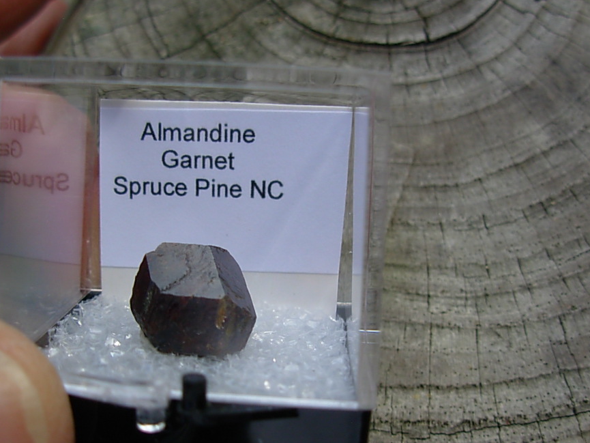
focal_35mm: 45
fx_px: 767
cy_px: 259
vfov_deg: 32.1
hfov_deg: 42.1
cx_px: 289
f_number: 2.9
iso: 50
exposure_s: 1/837
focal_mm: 6.3
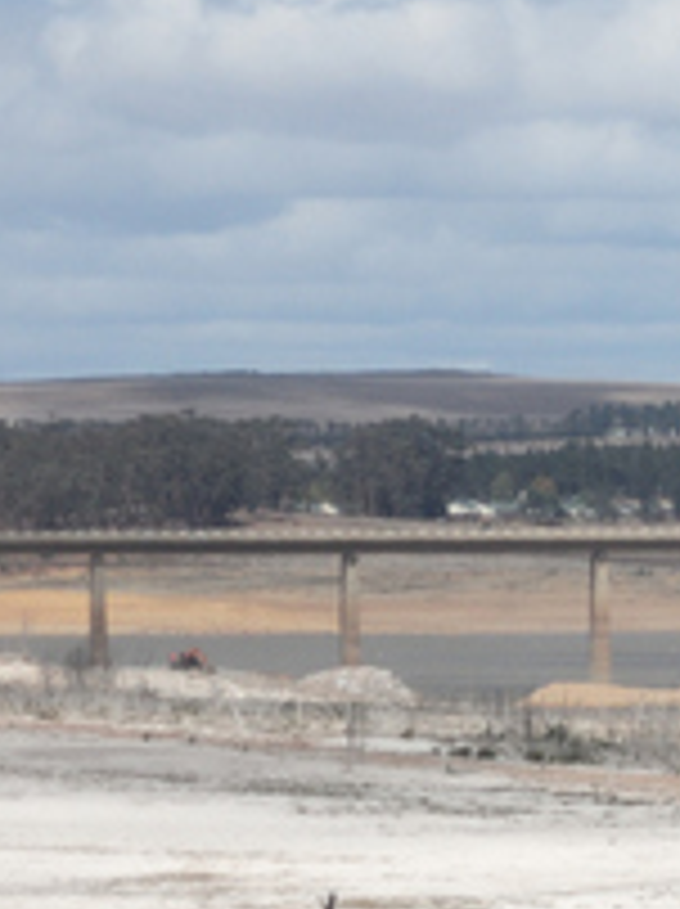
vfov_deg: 4.8
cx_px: 1531
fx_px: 10919
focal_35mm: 416
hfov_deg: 3.5
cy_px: 821
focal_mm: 25.5
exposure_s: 1/640
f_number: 5.6
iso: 100
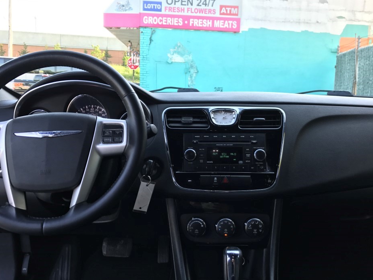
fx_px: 334
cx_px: 206
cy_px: 154
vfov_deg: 45.4
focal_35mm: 31
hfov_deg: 58.2
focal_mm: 3.99
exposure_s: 1/99
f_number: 1.8
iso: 20
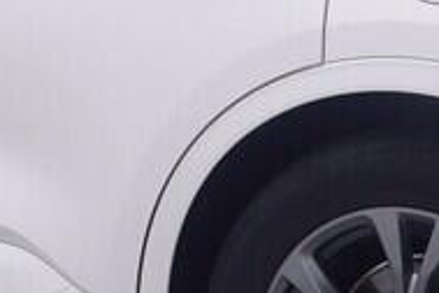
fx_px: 2095
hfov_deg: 11.9
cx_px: 98
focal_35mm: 172
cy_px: 72
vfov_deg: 8.0
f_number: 5
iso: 200
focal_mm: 15
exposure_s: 1/80
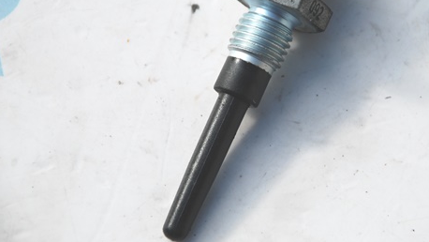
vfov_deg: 4.1
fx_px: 3377
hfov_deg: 7.3
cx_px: 281
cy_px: 70
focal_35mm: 297
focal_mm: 135
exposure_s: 1/500
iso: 200
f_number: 5.6
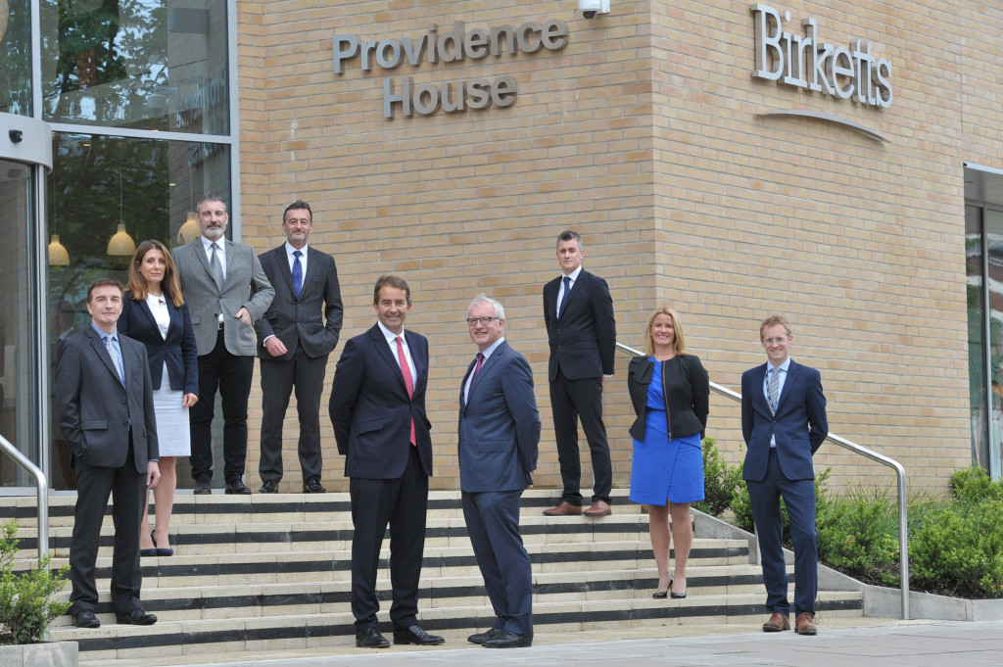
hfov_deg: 19.5
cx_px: 502
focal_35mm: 105
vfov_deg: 13.0
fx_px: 2923
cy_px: 334
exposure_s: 1/320
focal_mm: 105
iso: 500
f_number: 6.3
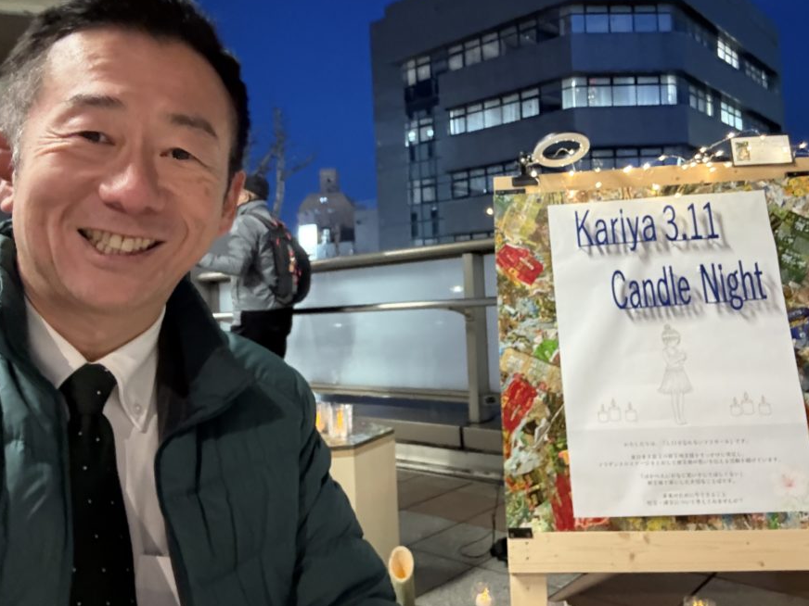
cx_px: 469
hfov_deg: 64.9
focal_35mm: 27
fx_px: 631
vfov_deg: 51.2
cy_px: 256
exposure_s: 1/15
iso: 800
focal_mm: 2.69
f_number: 1.9
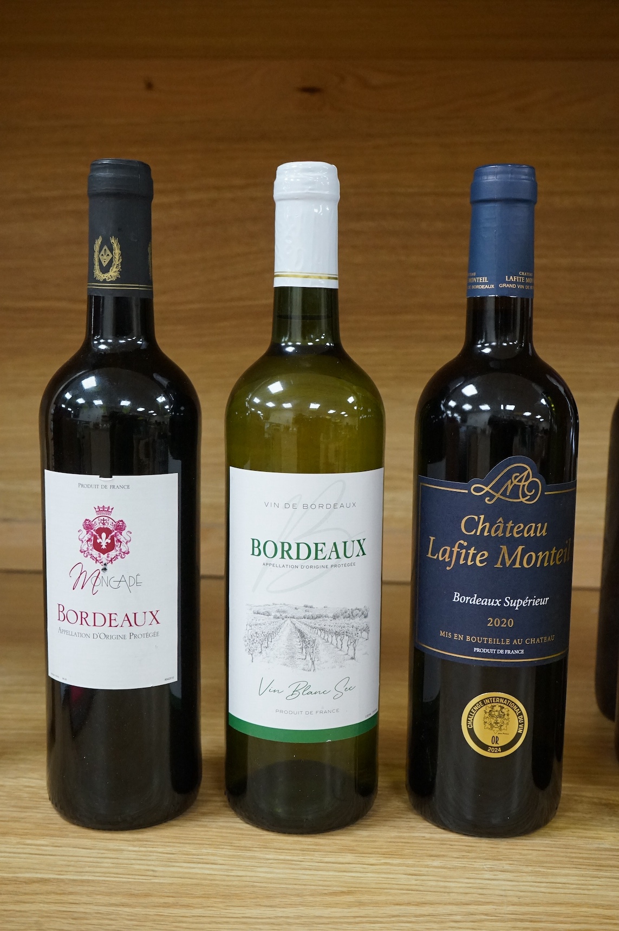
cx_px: 310
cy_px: 466
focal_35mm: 39
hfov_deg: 34.1
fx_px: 1008
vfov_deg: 49.6
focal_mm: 39
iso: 4000
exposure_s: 1/80
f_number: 8
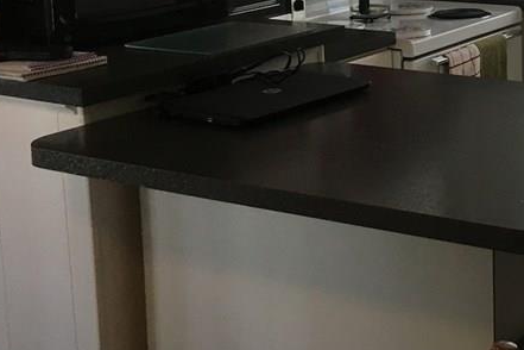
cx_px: 592
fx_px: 1019
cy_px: -20
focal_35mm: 70
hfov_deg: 26.3
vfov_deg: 18.8
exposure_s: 1/30
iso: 40
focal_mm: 4.15
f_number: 2.2
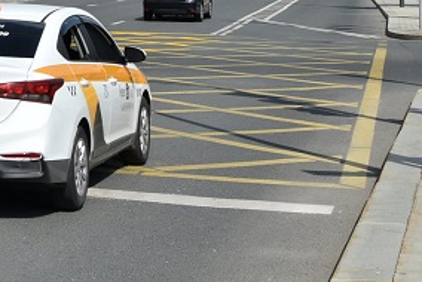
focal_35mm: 116
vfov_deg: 11.4
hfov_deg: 16.2
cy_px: -133
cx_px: -199
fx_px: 1361
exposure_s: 1/350
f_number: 9.5
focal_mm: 22
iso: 100
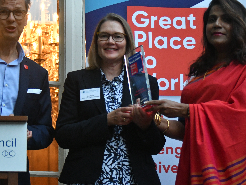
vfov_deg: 8.5
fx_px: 1244
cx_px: 138
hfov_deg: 11.3
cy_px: 85
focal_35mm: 175
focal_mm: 70
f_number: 4.5
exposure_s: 1/160
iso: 2500
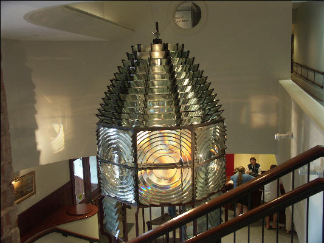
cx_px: 162
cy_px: 122
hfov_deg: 55.3
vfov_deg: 43.0
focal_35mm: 33
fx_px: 309
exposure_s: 1/15
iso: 100
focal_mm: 8.5
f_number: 2.8
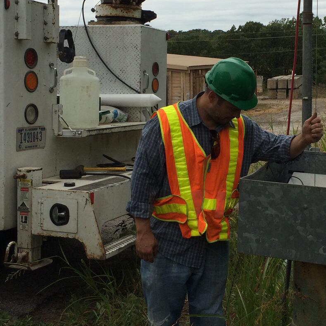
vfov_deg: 29.5
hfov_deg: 29.2
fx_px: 618
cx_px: 230
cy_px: 139
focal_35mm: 58
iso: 32
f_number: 2.2
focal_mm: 4.15
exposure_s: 1/2415
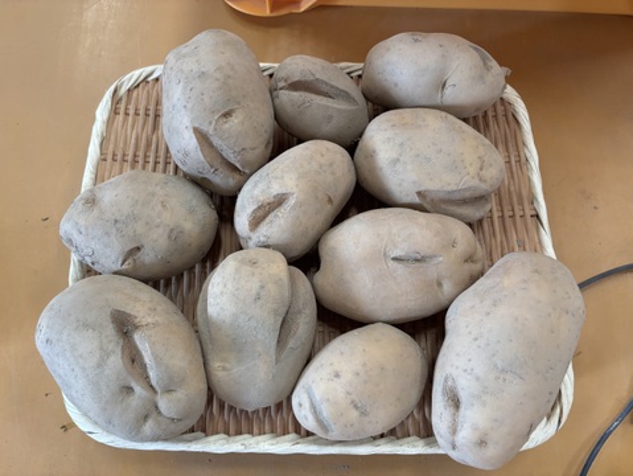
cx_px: 316
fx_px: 476
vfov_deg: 53.1
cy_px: 238
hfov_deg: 67.3
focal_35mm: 26
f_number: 1.6
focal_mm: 5.96
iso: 250
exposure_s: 1/60
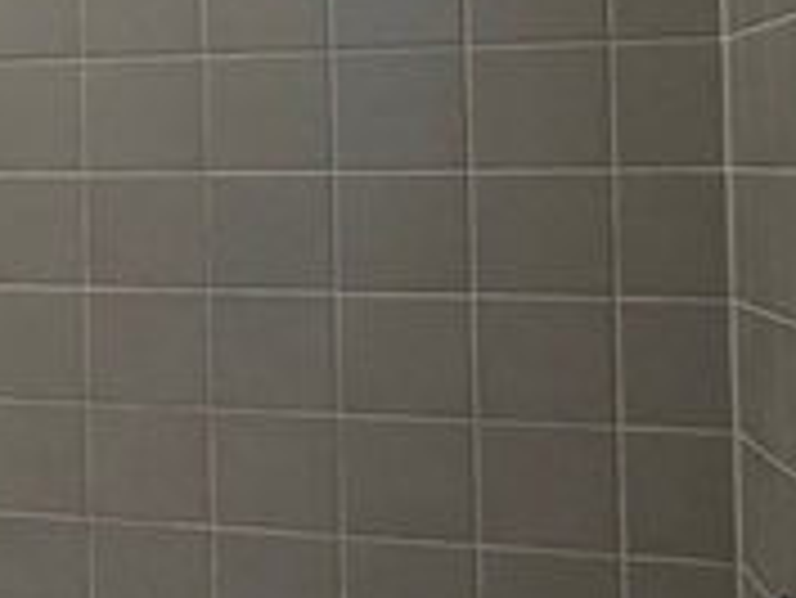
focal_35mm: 81
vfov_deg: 18.1
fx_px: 1864
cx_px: -454
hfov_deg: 20.2
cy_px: 117
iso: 160
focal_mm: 2.22
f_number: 2.2
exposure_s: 1/120
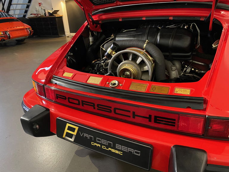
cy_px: 86
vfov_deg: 53.1
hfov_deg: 67.3
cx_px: 114
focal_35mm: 26
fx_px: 172
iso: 800
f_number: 1.8
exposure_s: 1/30
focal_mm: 4.25
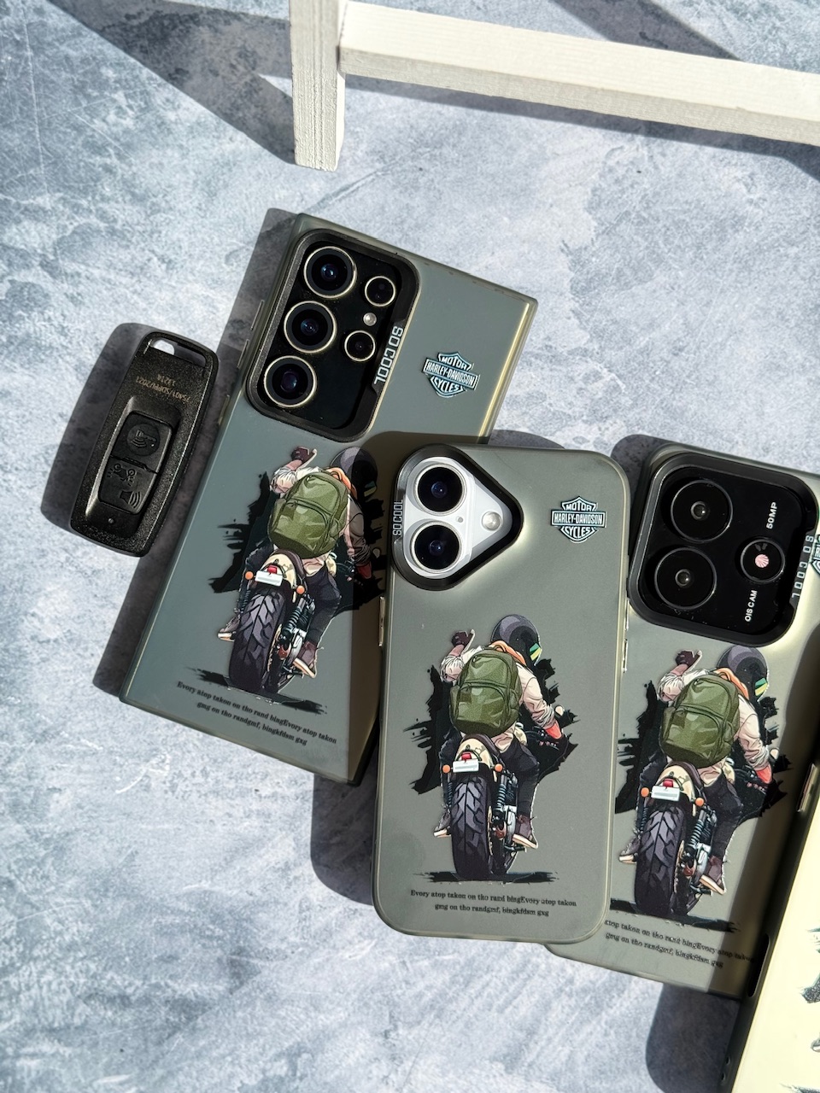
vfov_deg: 39.7
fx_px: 1516
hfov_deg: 30.3
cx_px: 410
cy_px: 546
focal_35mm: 48
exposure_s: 1/4329
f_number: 1.78
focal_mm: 6.76
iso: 100
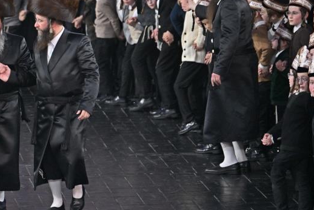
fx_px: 2845
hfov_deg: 6.3
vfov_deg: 4.2
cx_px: 18
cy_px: 30
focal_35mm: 326
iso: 1250
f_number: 2.8
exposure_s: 1/500
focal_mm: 165
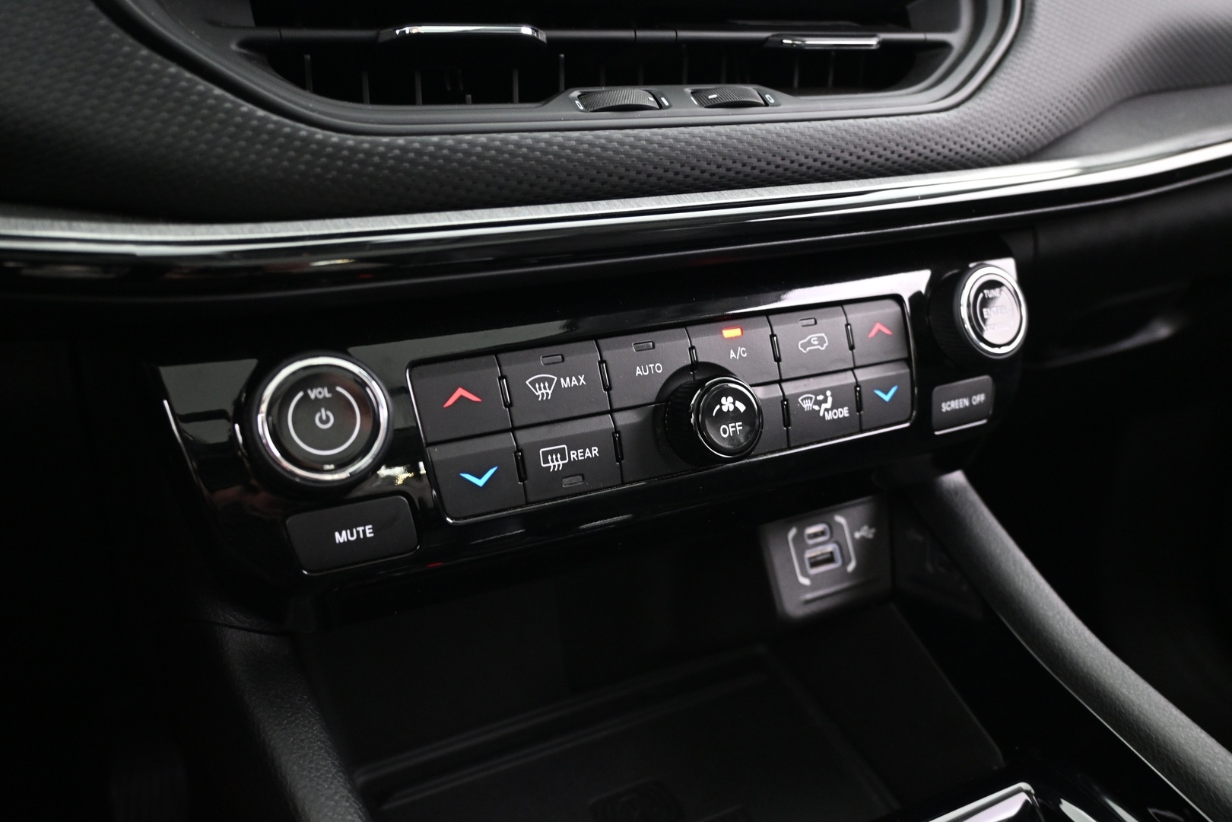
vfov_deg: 44.6
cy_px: 411
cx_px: 616
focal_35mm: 29
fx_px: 1001
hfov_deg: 63.2
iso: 1600
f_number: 3.8
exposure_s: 1/6
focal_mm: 19.5
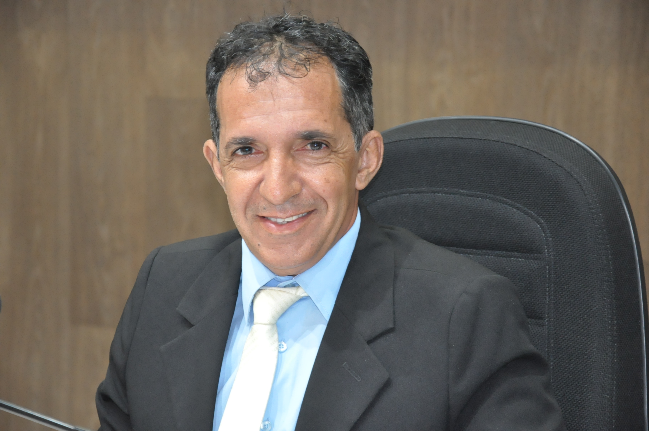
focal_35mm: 135
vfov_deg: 10.1
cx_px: 324
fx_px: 2431
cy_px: 216
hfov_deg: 15.2
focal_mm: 90
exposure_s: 1/60
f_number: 5.6
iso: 2000
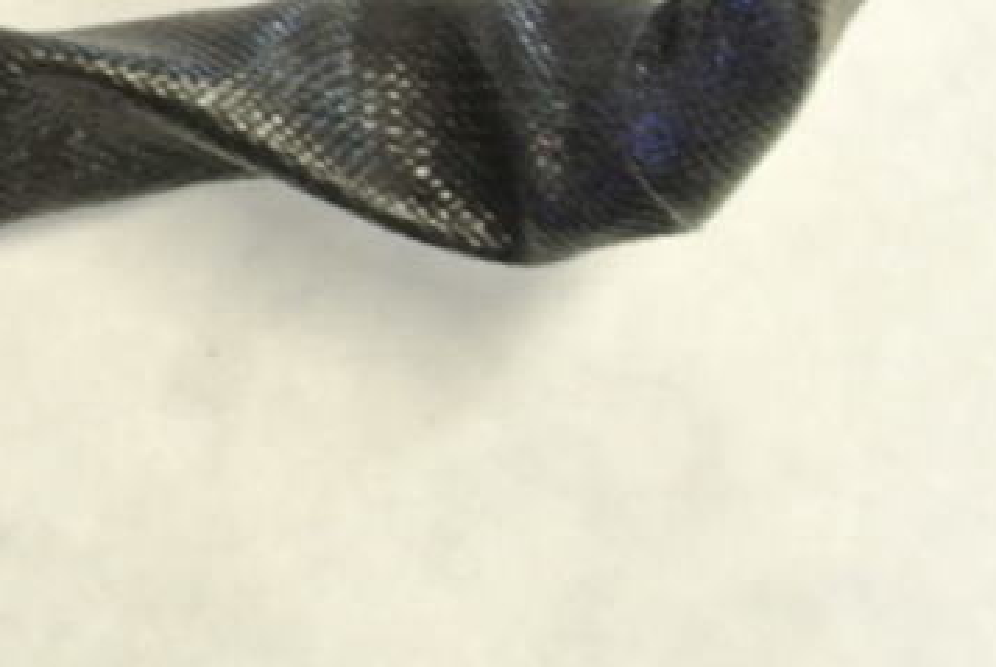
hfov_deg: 10.2
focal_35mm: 188
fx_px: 5208
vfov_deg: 7.3
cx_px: -904
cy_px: 378
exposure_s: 1/30
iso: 450
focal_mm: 15.7
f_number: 4.2
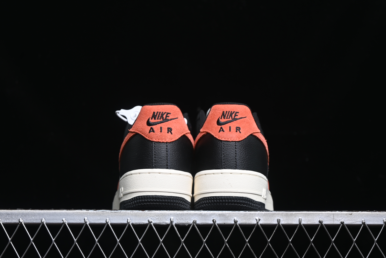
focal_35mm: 75
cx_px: 193
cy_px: 129
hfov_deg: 27.0
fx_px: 804
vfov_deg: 18.2
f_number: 6.3
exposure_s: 1/50
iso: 160
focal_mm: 50
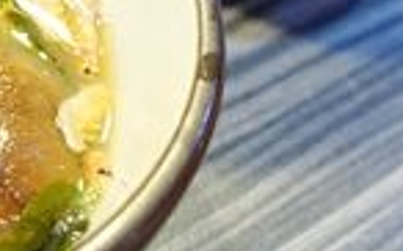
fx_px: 1196
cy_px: -76
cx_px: -301
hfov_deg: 16.4
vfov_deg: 11.7
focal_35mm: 109
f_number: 2.5
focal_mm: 8.8
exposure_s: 1/20
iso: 640
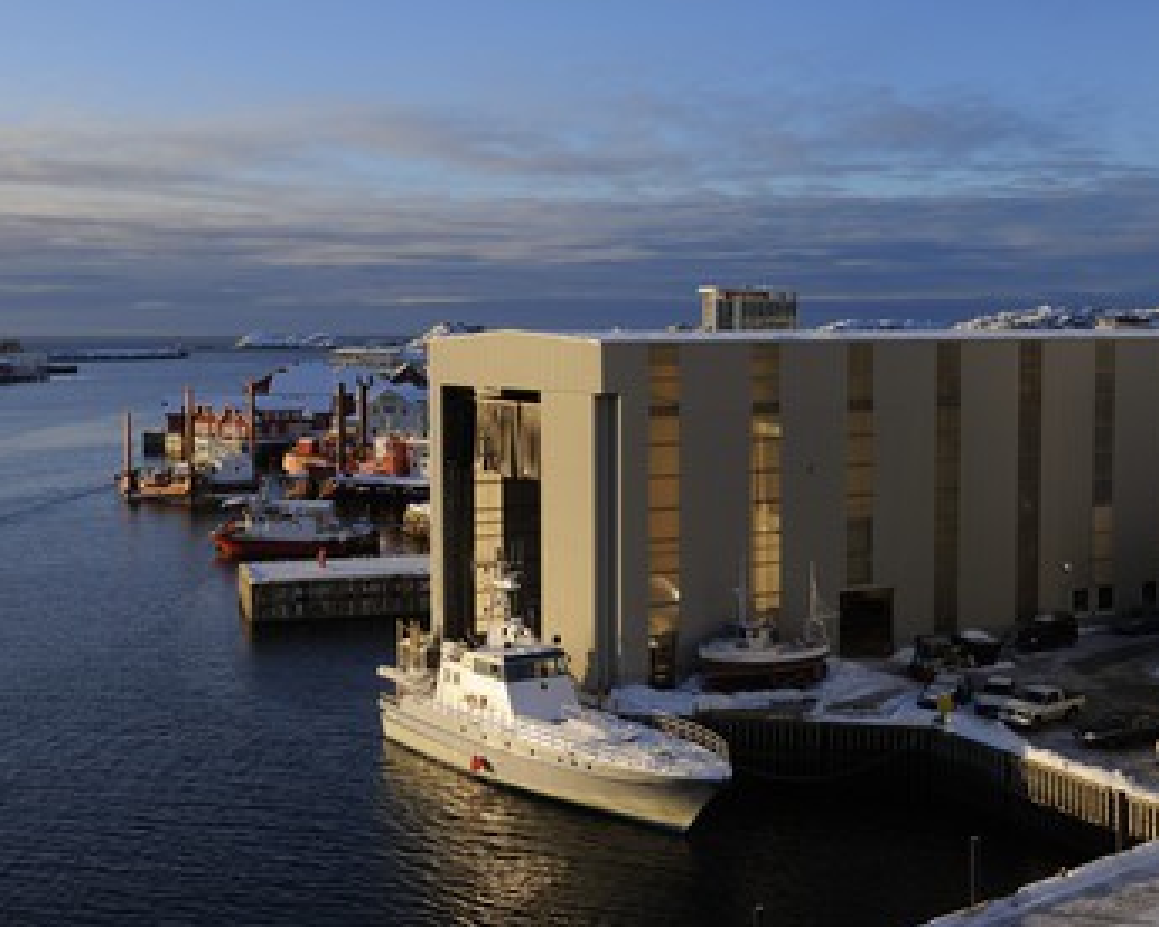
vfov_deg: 31.5
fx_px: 1646
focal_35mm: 48
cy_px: 467
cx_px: 618
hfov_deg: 38.8
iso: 200
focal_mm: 42
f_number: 14
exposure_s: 1/160
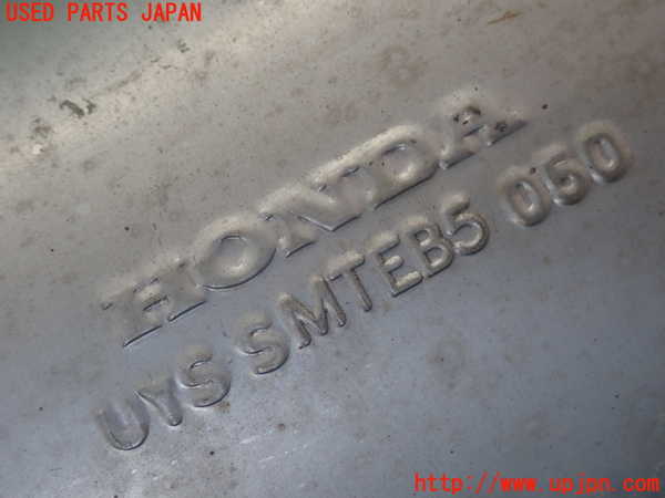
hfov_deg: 41.2
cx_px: 332
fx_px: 884
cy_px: 249
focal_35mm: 46
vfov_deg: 31.5
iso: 200
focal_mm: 8.41
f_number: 3.1
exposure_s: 1/80
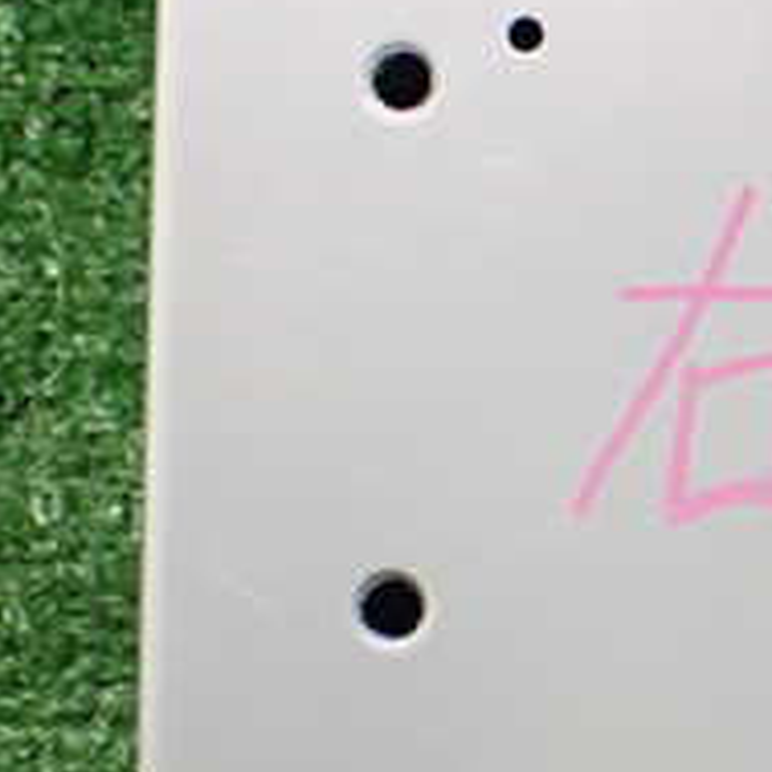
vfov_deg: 20.6
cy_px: 437
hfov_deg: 19.9
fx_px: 2119
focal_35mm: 84
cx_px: 792
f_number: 2.3
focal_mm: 5.4
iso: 800
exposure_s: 1/100
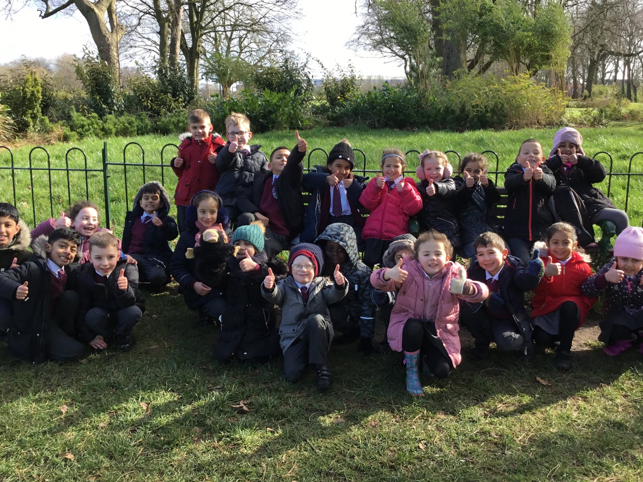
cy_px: 222
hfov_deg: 51.3
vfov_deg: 39.6
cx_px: 332
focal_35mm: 36
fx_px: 669
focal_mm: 3.3
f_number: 2.4
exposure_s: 1/270
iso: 25
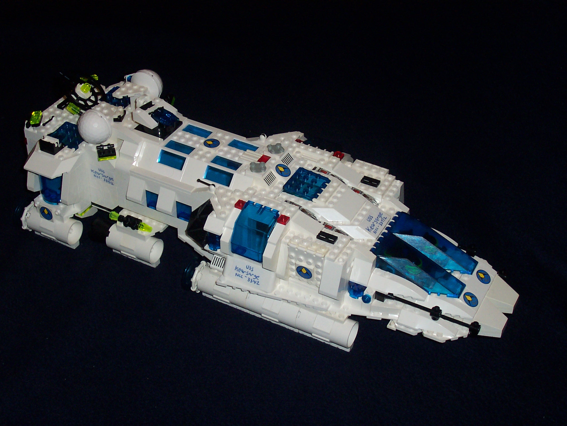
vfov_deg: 25.7
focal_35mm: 57
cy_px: 213
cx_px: 284
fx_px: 934
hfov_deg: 33.8
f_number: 3.4
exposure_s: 1/60
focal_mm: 8.6
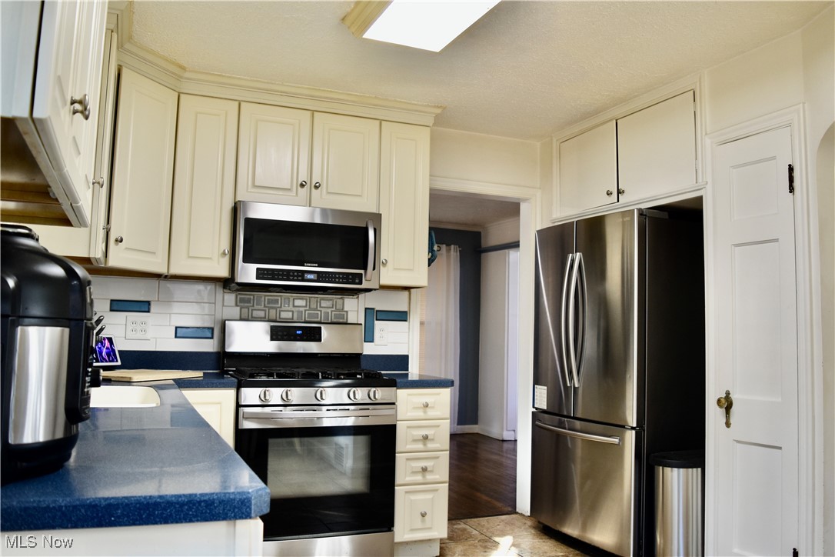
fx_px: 626
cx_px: 418
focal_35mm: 27
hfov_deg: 67.4
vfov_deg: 47.9
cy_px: 278
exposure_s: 1/60
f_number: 4
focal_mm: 18
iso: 400
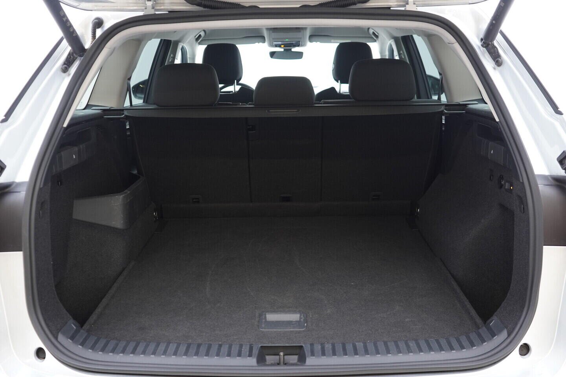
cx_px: 283
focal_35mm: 36
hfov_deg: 53.1
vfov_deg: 36.9
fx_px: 566
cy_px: 188
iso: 500
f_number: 2.8
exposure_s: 1/40
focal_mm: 24
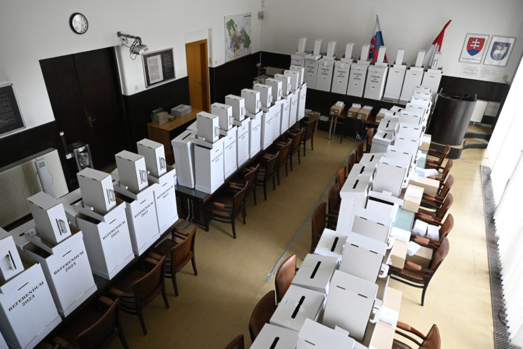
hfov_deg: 73.7
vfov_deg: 53.1
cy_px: 174
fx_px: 349
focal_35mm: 24
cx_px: 262
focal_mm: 24
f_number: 4
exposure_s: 1/250
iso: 5000
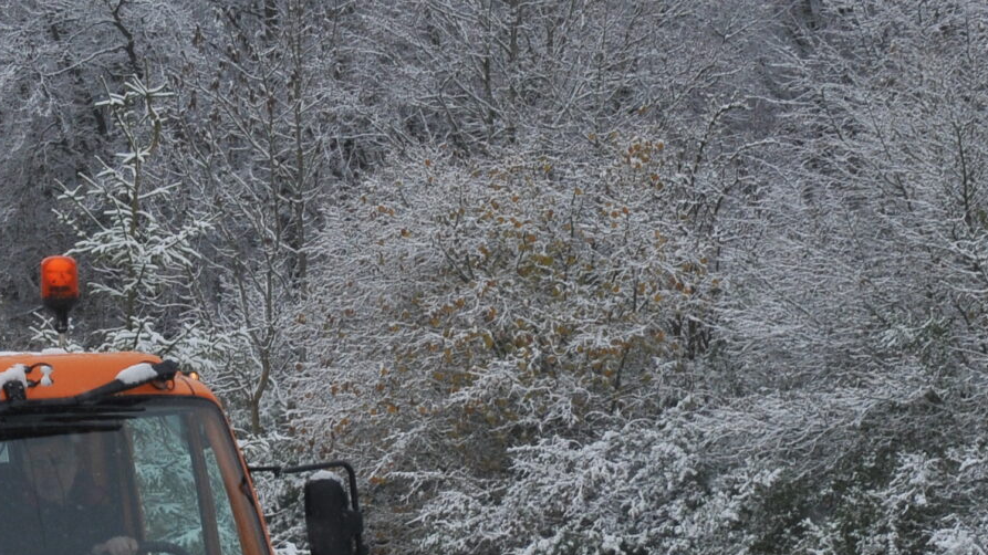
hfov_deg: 15.3
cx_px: 270
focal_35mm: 140
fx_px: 3654
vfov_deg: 8.5
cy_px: 869
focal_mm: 31
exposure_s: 1/400
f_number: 10
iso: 320
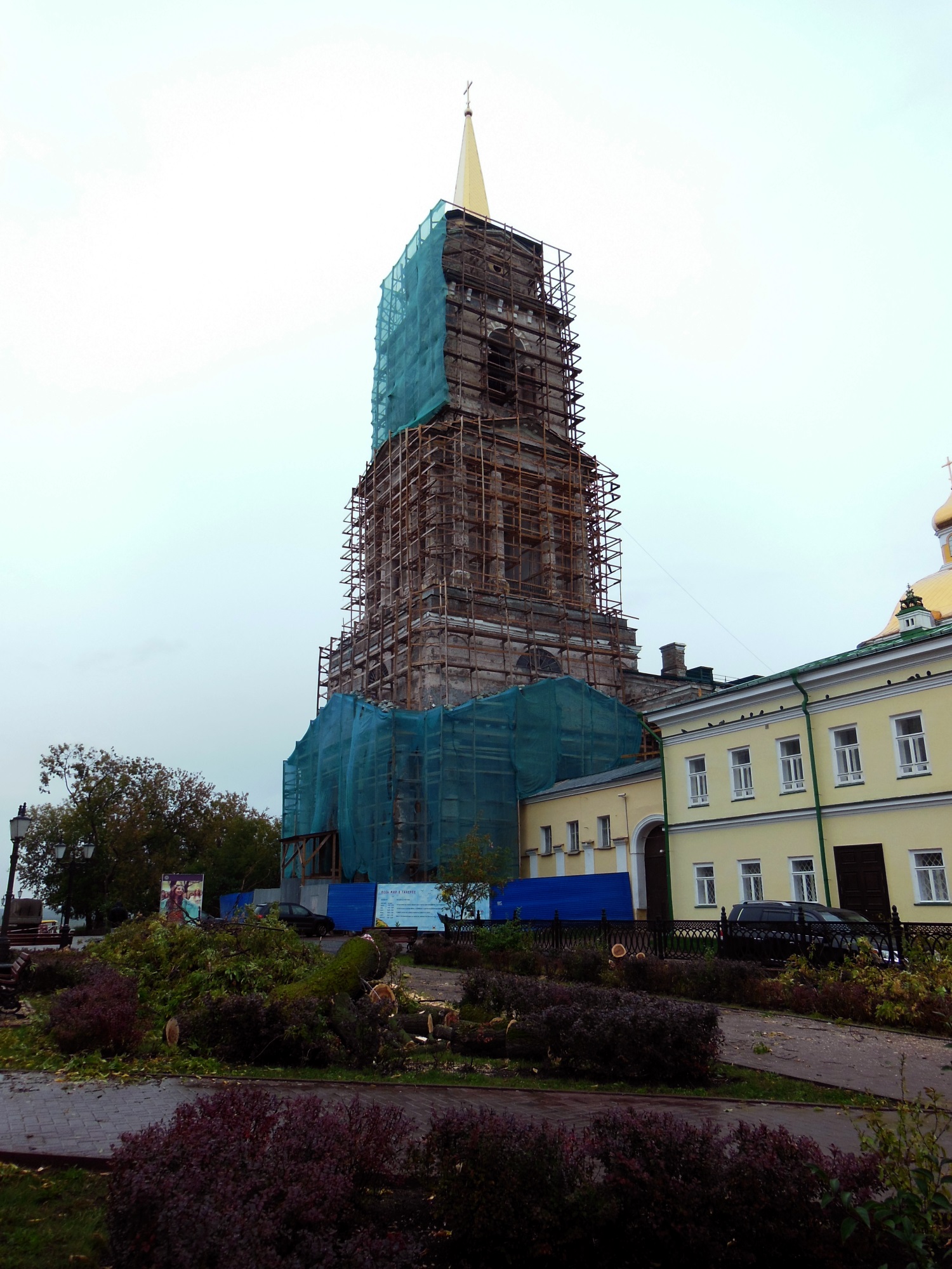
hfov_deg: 54.9
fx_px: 917
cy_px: 634
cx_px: 476
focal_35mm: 25
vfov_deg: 69.4
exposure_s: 1/200
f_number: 3.5
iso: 125
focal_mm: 4.5
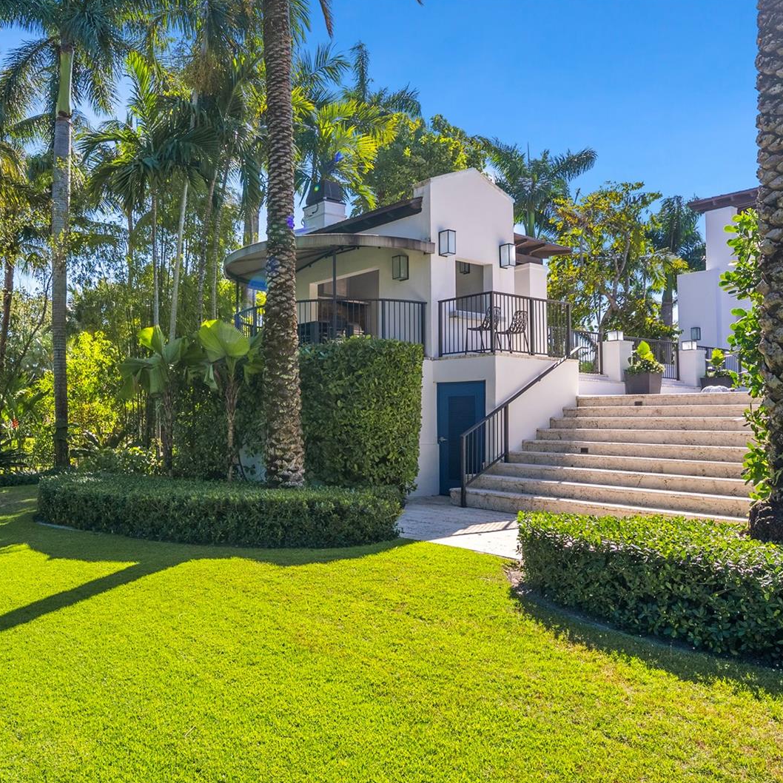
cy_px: 391
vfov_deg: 59.1
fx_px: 691
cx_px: 208
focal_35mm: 27
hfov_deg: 56.5
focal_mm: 21
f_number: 8
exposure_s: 1/500
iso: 200
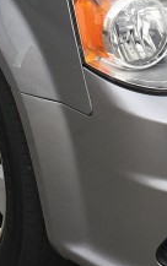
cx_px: 158
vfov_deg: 14.1
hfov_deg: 9.0
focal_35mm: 145
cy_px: -15
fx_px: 1054
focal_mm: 4.15
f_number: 2.2
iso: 25
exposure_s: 1/174
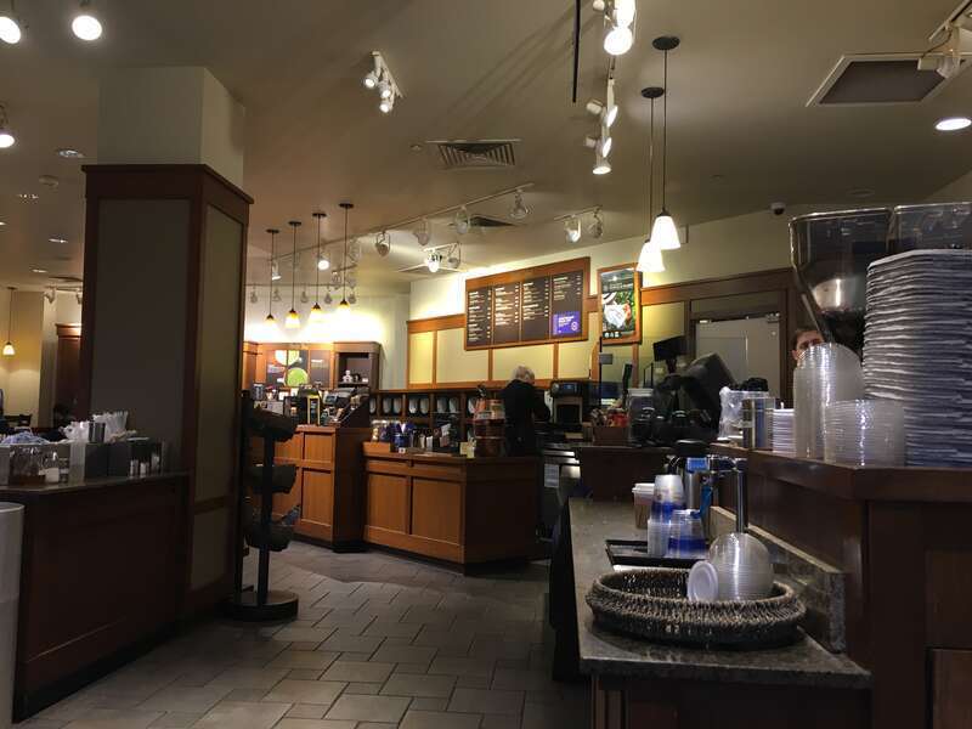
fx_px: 814
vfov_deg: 48.2
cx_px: 486
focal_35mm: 29
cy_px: 364
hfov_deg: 61.7
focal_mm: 4.15
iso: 64
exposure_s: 1/30
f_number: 2.2
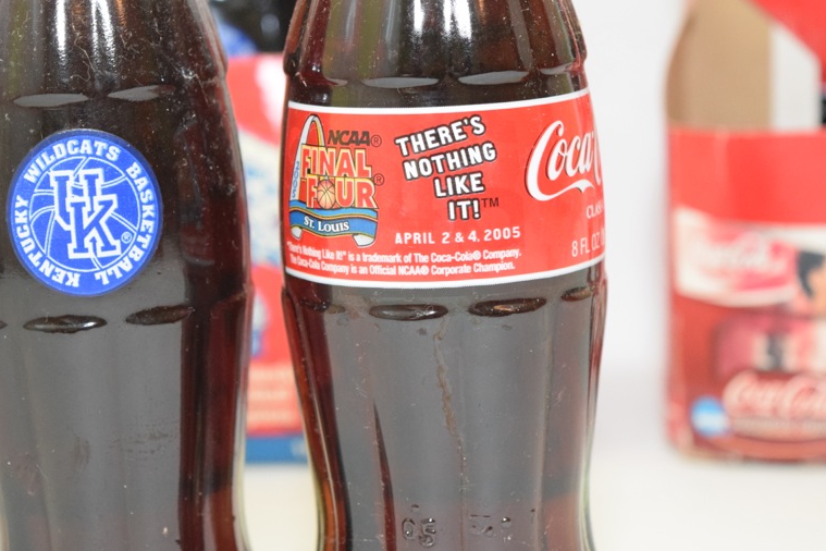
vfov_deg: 12.6
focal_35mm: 109
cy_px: 206
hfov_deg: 18.8
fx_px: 2493
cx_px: 305
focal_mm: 55
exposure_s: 1/60
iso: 3200
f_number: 5.6
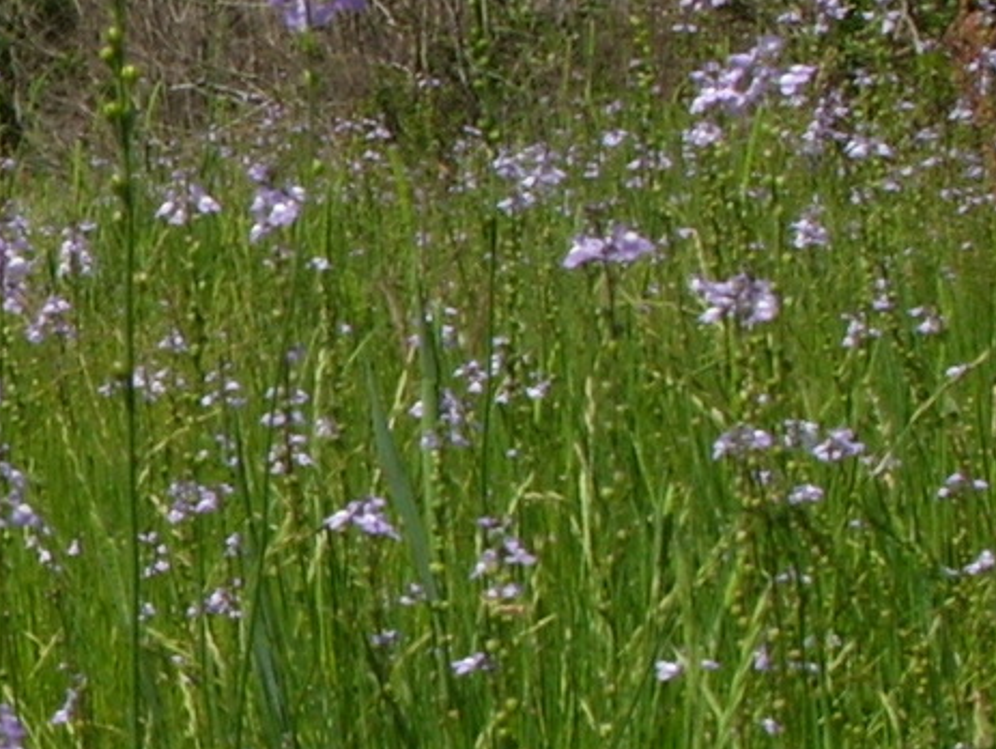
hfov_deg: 9.2
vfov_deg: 7.3
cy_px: 259
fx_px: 5903
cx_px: -779
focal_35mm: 205
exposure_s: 1/323
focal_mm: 7.8
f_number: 7.4
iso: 50
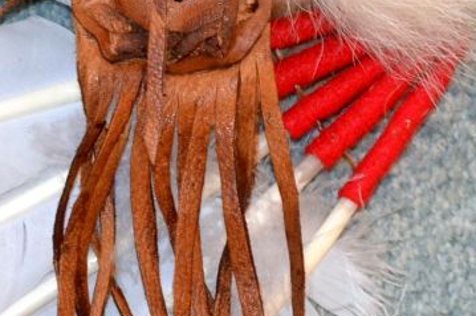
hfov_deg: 7.3
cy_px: 6
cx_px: 224
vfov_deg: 4.8
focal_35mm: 283
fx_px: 3731
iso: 2800
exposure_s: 1/60
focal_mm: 55
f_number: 5.6
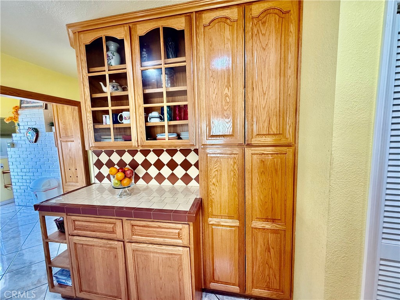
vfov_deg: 85.7
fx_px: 162
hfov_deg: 102.1
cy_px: 150
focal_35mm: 14
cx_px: 200
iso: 200
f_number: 2.2
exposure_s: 1/60
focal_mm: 2.22
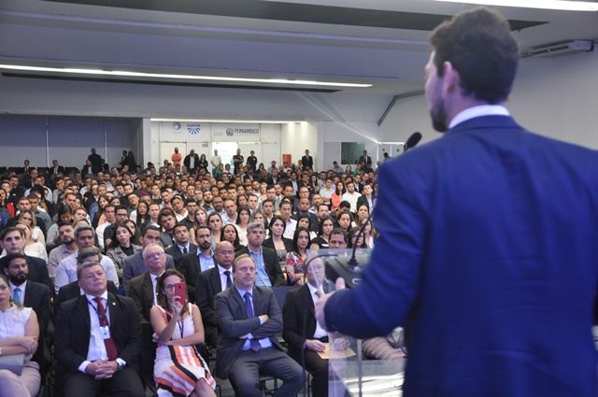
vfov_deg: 34.1
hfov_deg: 49.6
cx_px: 299
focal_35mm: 39
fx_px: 647
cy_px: 198
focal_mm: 26
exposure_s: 1/13
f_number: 4
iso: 320
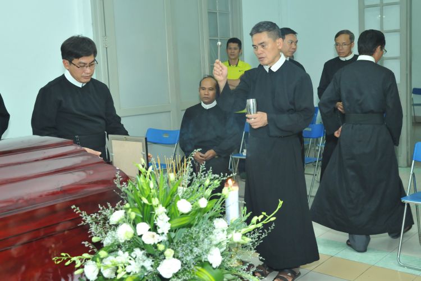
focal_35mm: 38
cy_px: 140
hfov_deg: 50.7
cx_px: 210
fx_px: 444
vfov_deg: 35.1
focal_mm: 38
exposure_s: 1/60
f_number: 5
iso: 2000
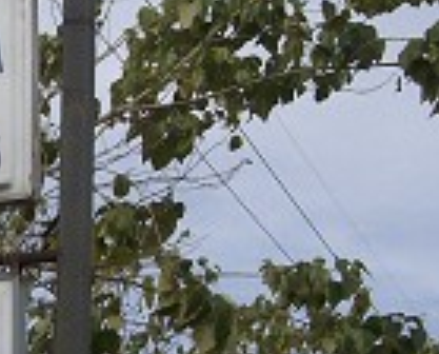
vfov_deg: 12.8
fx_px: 1577
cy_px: 130
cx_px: -152
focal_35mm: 121
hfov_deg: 15.0
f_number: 4.8
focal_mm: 6
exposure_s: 1/805
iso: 80
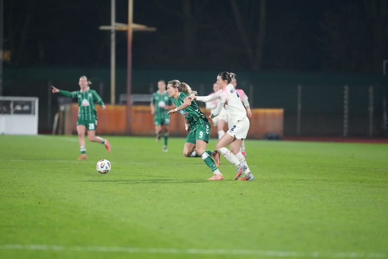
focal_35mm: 300
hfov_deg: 6.9
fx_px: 3233
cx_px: 194
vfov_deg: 4.6
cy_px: 130
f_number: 2.8
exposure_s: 1/1000
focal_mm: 300
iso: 5000
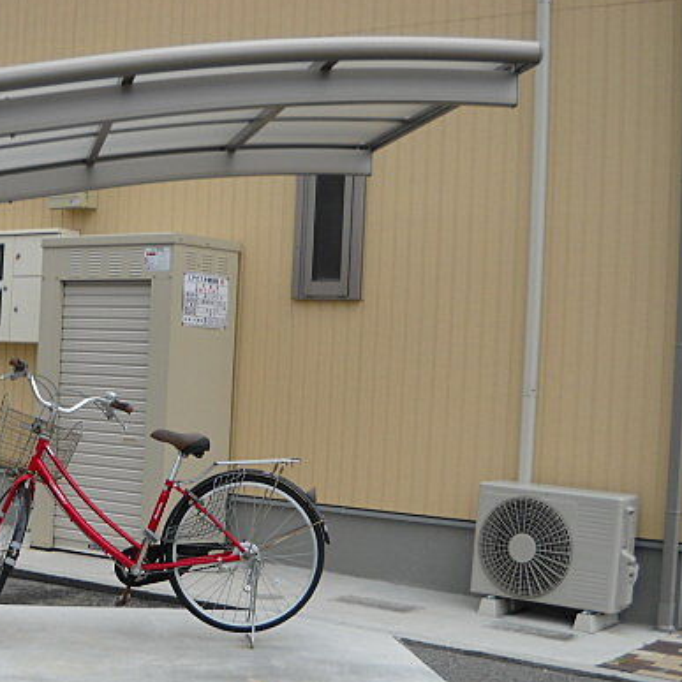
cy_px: 398
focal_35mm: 60
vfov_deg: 28.6
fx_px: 1337
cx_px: 197
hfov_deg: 28.3
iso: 64
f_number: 3.1
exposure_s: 1/201
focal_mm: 6.72
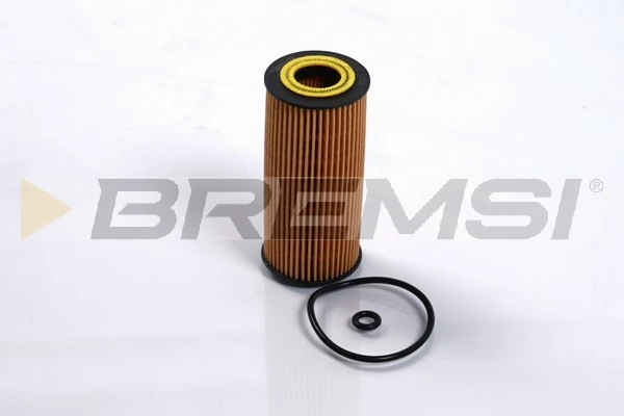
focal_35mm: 63
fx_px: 1092
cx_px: 312
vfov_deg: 21.6
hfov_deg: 31.9
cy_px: 208
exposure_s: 1/60
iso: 50
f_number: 11
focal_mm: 63
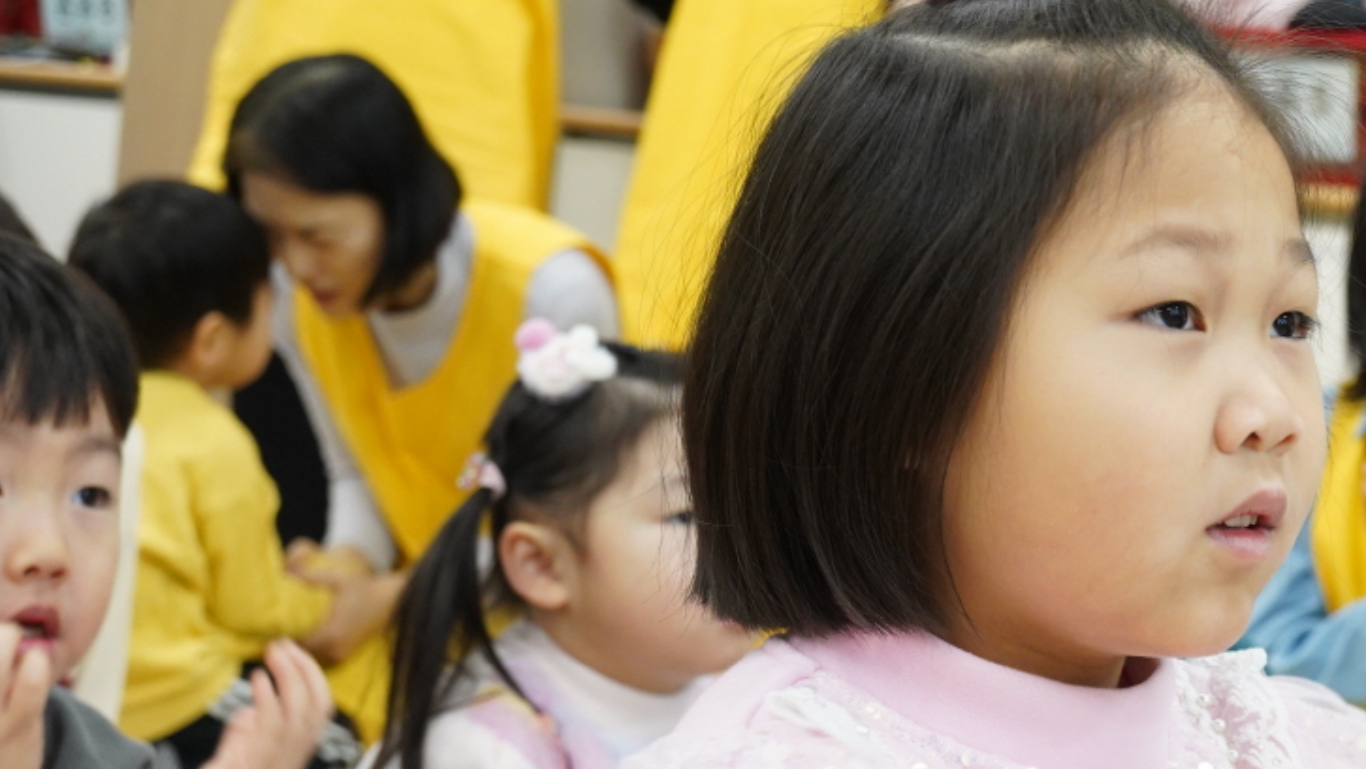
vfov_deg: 13.4
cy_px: 488
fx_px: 3261
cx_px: 1217
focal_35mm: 90
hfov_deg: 23.1
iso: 2500
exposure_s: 1/50
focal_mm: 48
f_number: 7.1
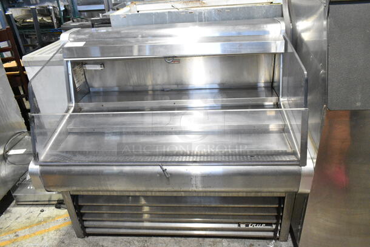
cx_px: 185
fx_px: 278
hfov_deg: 67.3
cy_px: 124
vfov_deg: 48.0
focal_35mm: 27
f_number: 8
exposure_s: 1/250
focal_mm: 18
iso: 6400
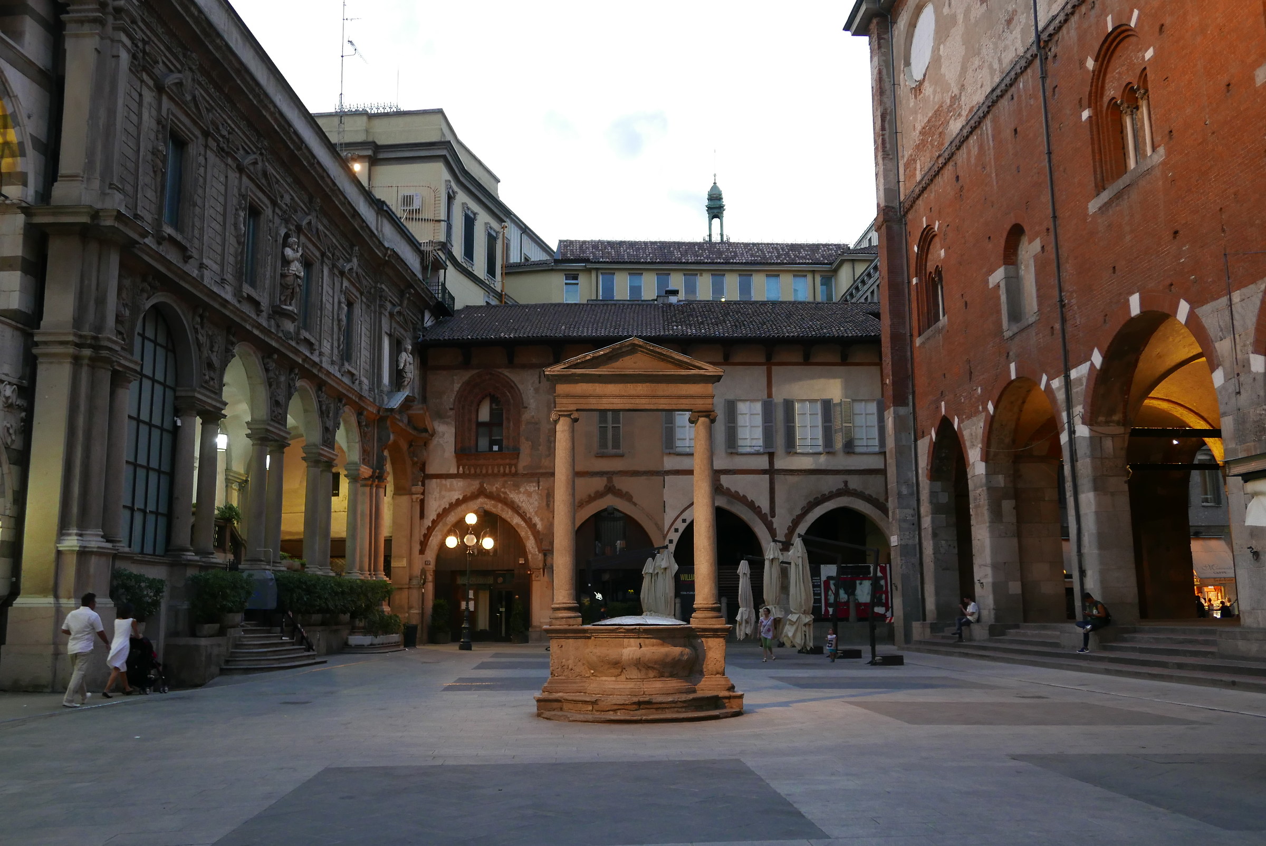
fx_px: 1161
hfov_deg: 57.2
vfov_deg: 40.0
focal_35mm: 33
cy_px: 423
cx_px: 633
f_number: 2.2
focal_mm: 14.9
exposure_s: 1/40
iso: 800
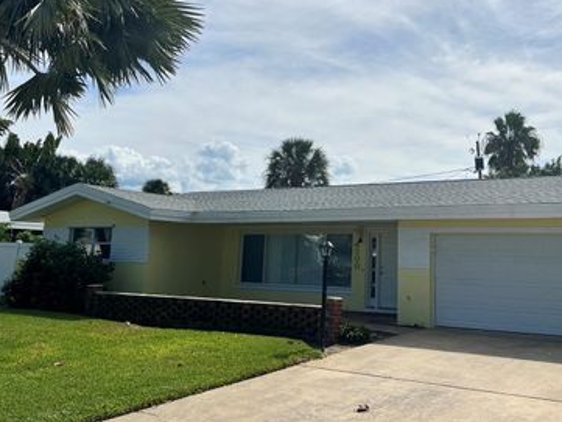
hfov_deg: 50.8
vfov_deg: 39.4
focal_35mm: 36
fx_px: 585
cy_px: 160
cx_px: 355
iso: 50
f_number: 1.5
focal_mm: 5.7
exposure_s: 1/14286
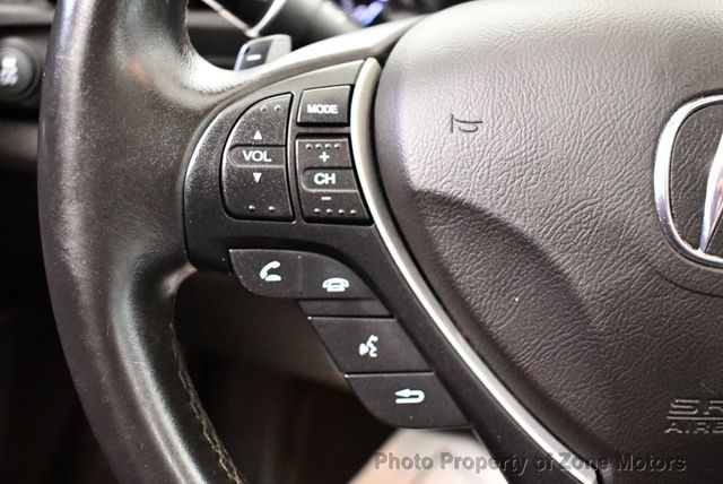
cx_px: 362
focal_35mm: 36
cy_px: 242
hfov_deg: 53.1
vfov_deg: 36.9
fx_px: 724
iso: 10000
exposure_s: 1/60
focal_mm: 18
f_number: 3.5
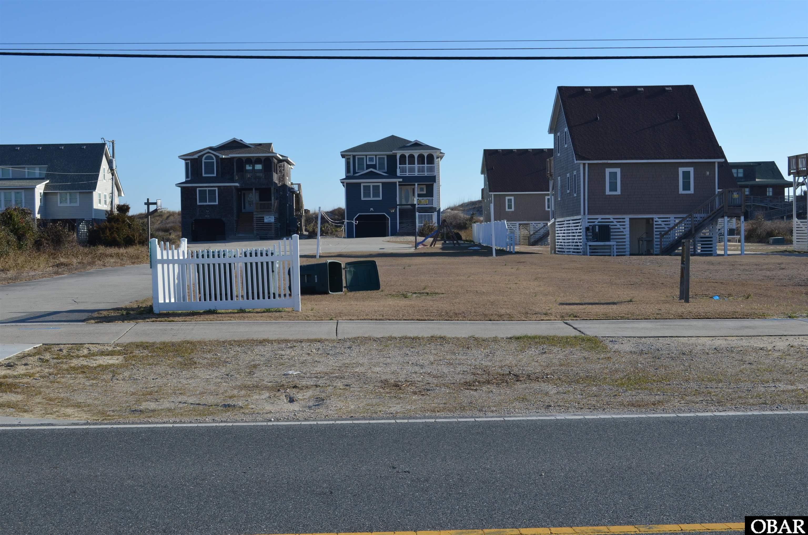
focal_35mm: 48
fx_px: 1075
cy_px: 268
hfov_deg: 41.2
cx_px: 404
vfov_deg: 27.9
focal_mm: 32
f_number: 10
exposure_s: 1/400
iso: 200
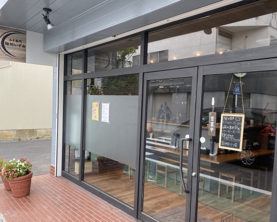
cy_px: 124
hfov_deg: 57.2
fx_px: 254
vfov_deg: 47.0
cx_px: 137
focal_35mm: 31
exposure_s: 1/131
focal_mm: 4.25
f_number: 1.8
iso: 32
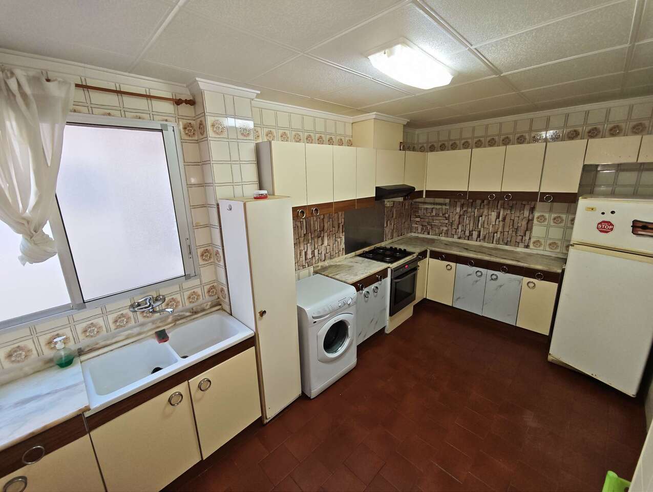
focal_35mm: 14
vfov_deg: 85.8
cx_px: 326
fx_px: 264
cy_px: 246
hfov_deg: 102.0
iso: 250
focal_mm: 2.16
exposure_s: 1/33.3
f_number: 2.2
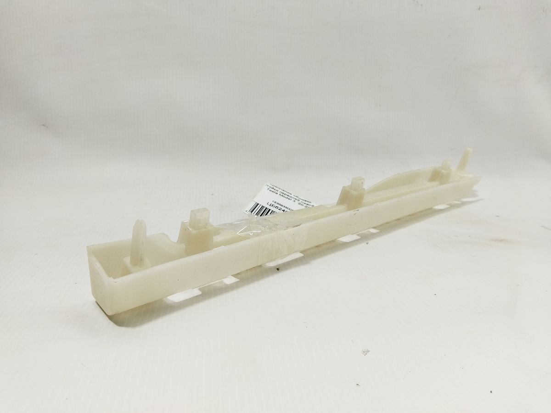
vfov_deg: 51.4
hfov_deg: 65.3
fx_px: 430
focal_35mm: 27
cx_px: 276
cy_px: 206
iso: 100
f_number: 1.79
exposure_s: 1/138
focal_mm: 4.71
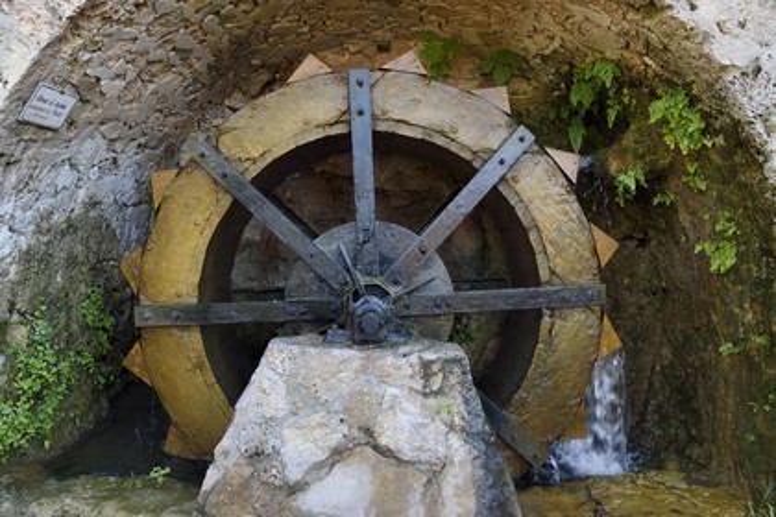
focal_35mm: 26
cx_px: 388
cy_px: 258
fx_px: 560
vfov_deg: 49.6
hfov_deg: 69.4
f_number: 10
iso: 800
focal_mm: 26
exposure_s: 1/100
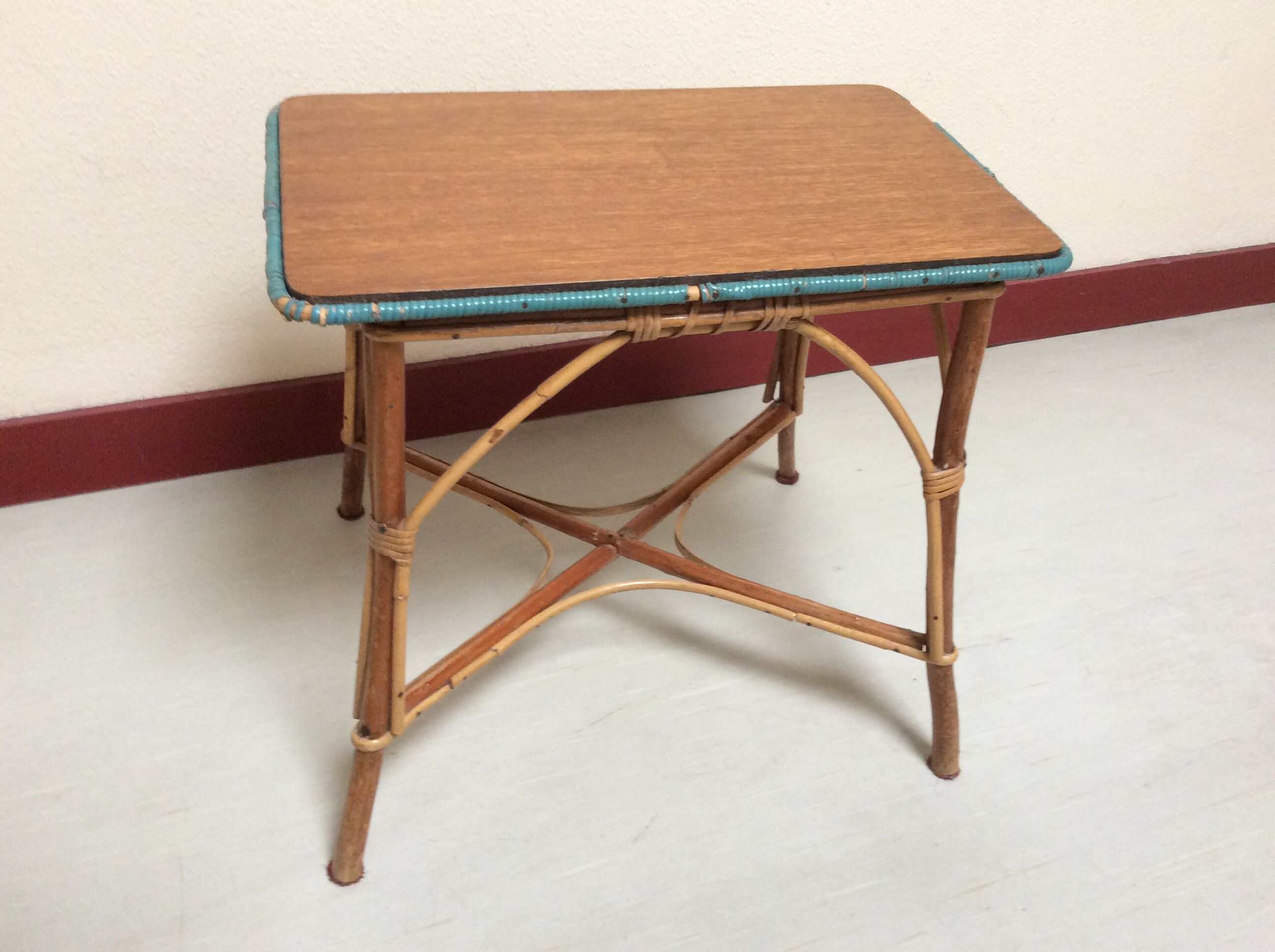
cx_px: 638
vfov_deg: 44.1
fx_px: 1177
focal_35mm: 32
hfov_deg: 56.9
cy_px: 476
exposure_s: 1/25
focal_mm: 3.3
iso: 125
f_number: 2.4
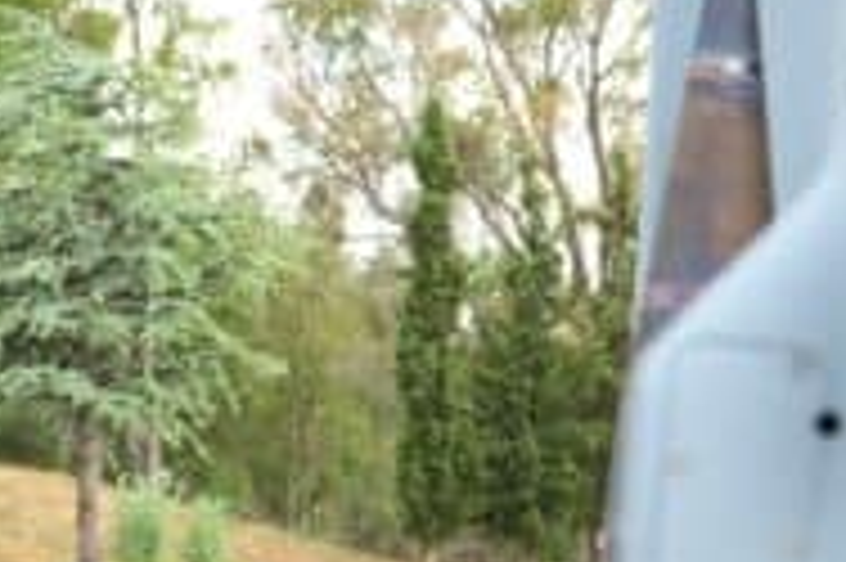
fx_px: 4038
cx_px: 1548
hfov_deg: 11.1
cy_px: 513
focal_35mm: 172
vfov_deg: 7.9
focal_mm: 28
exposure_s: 1/500
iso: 640
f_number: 4.5
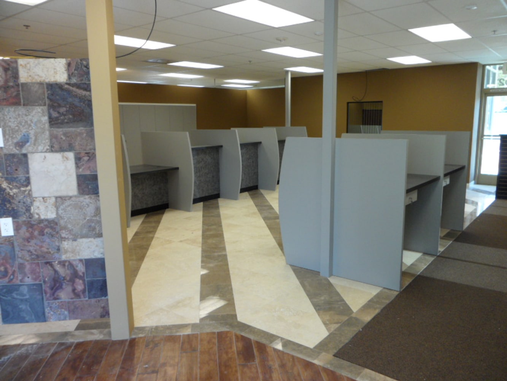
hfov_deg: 65.3
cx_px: 254
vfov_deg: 51.4
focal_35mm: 27
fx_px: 395
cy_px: 190
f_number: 3.5
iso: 120
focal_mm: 4.9
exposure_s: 1/45
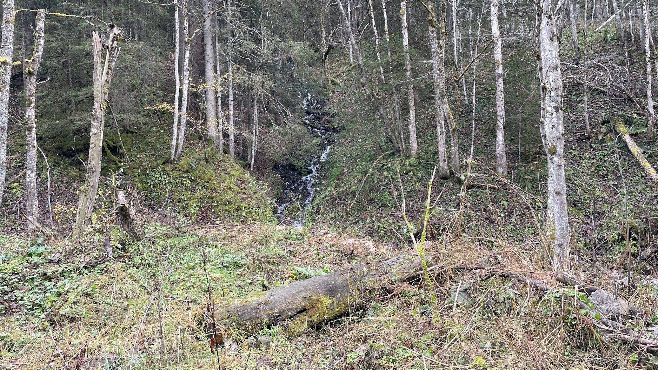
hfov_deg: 66.1
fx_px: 506
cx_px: 324
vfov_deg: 39.7
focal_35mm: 29
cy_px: 124
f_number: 1.6
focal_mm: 4.2
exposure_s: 1/121
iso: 40
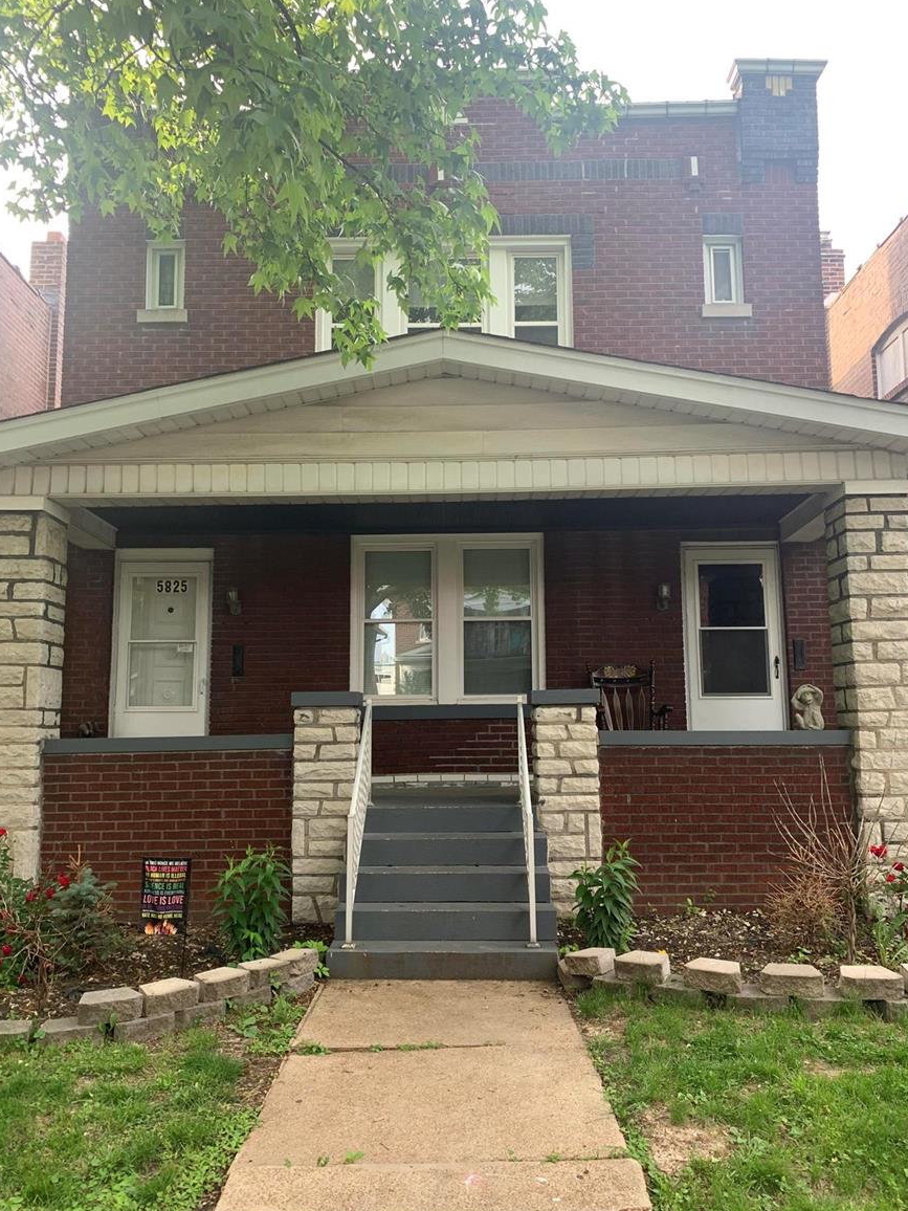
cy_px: 624
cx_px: 449
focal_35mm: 27
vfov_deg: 65.3
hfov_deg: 51.4
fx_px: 944
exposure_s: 1/122
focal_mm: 4.25
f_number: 1.8
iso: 40
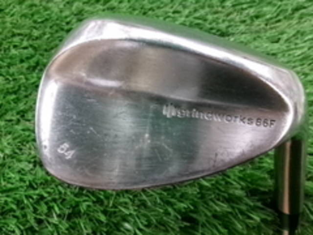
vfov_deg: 49.7
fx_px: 253
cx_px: 156
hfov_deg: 63.4
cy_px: 118
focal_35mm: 28
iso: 800
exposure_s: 1/38
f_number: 3.9
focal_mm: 5.1
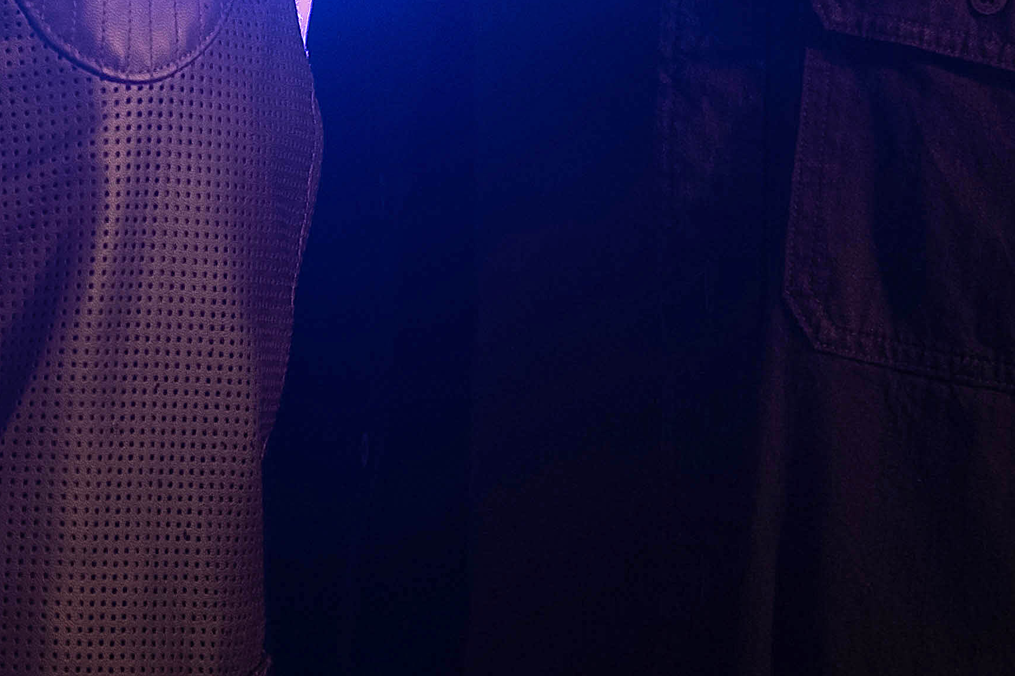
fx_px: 5412
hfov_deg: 10.5
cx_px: -290
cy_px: -346
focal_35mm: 192
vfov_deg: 7.0
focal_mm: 35
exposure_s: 1/160
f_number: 2
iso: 320
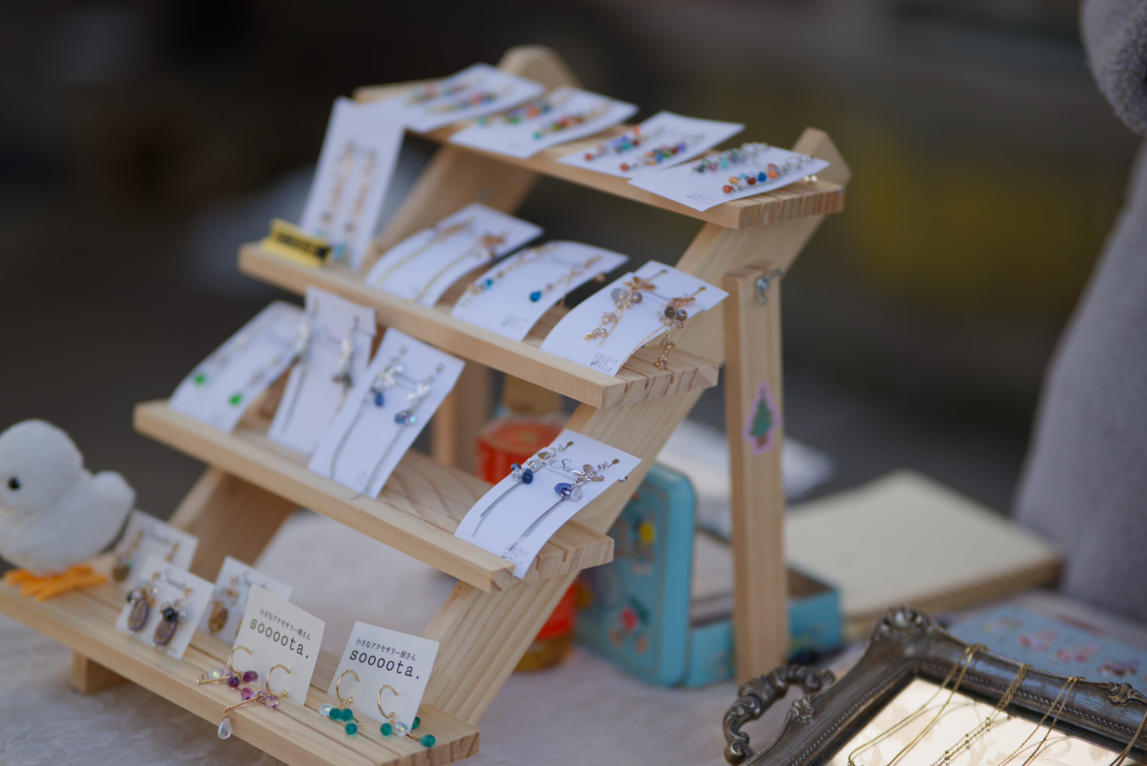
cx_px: 574
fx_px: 2709
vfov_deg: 16.1
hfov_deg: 23.9
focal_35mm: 85
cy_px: 383
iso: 100
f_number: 1.4
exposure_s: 1/3200
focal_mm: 85
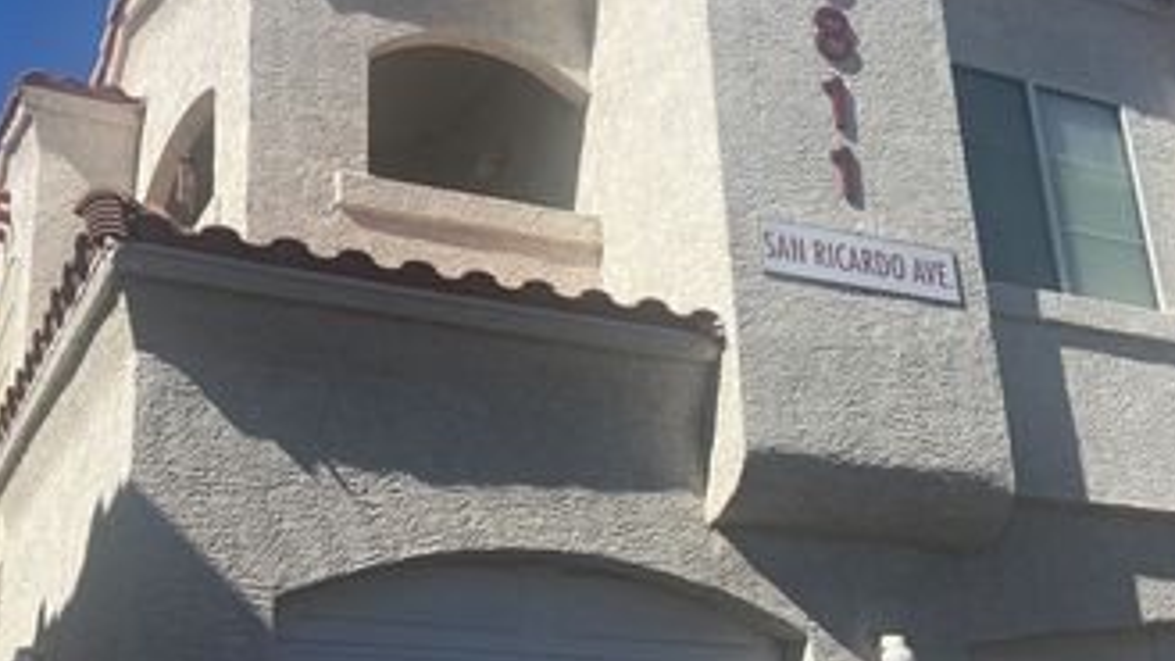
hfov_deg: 46.3
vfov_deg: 27.6
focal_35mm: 43
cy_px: 423
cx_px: 354
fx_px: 1340
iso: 32
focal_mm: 4.25
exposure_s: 1/3497
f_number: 1.8
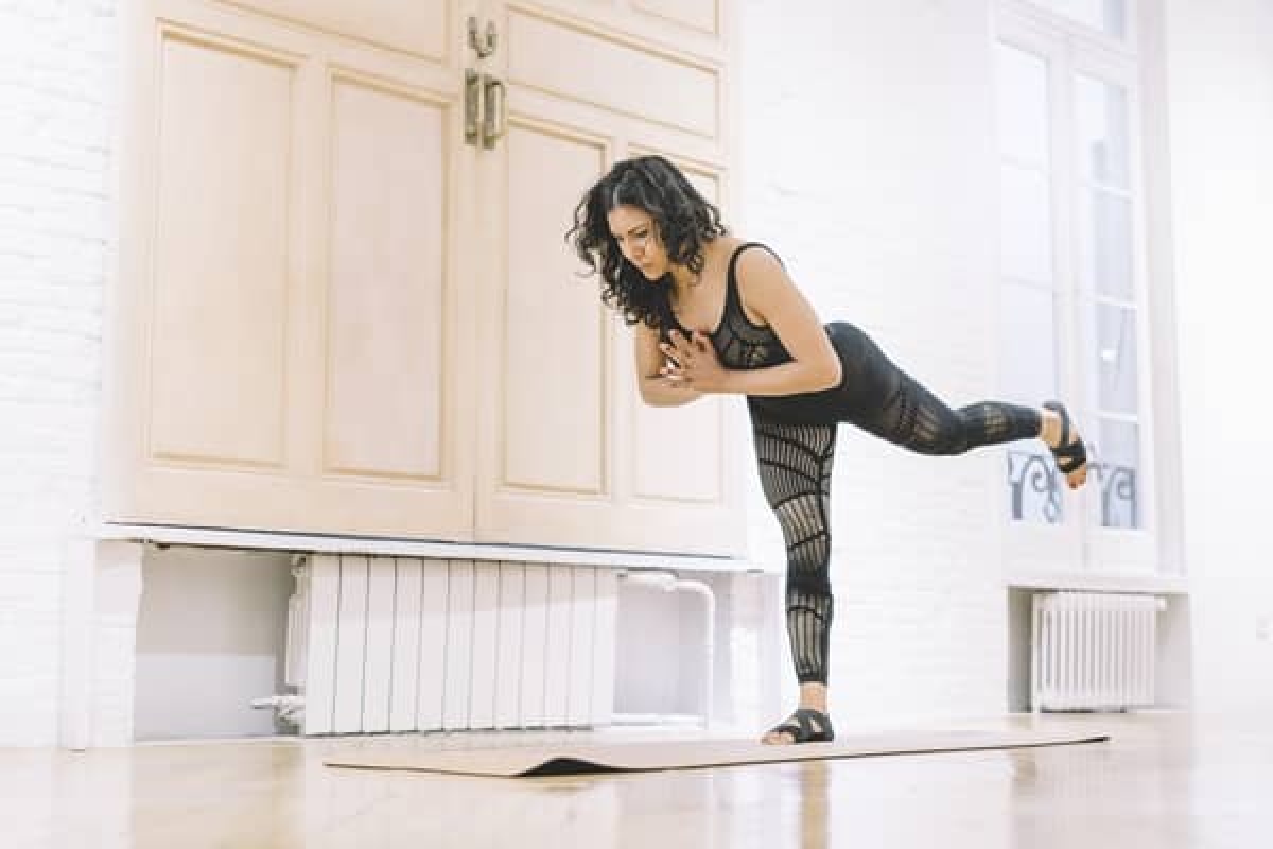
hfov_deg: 39.6
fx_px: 1768
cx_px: 636
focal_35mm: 50
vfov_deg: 27.0
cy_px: 424
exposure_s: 1/40
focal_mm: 50
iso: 320
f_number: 1.8
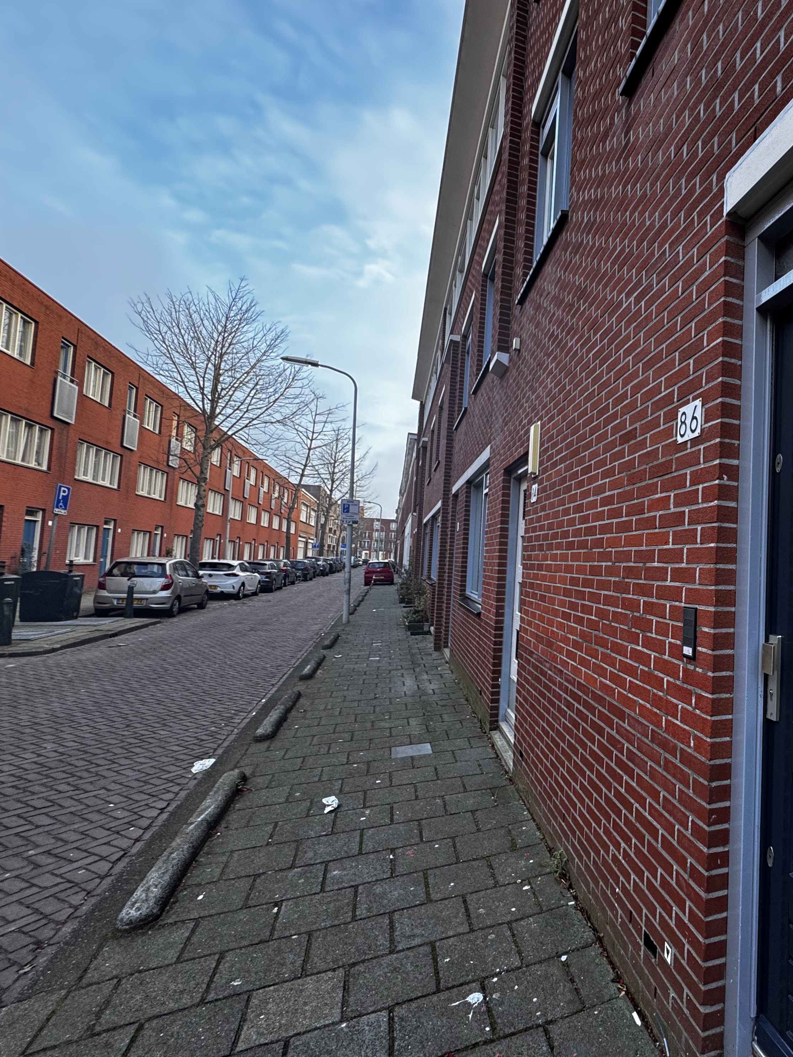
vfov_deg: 84.7
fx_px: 580
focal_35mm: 19
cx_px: 663
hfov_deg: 61.4
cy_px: 533
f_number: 2.2
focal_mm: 2.22
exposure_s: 1/99
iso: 100
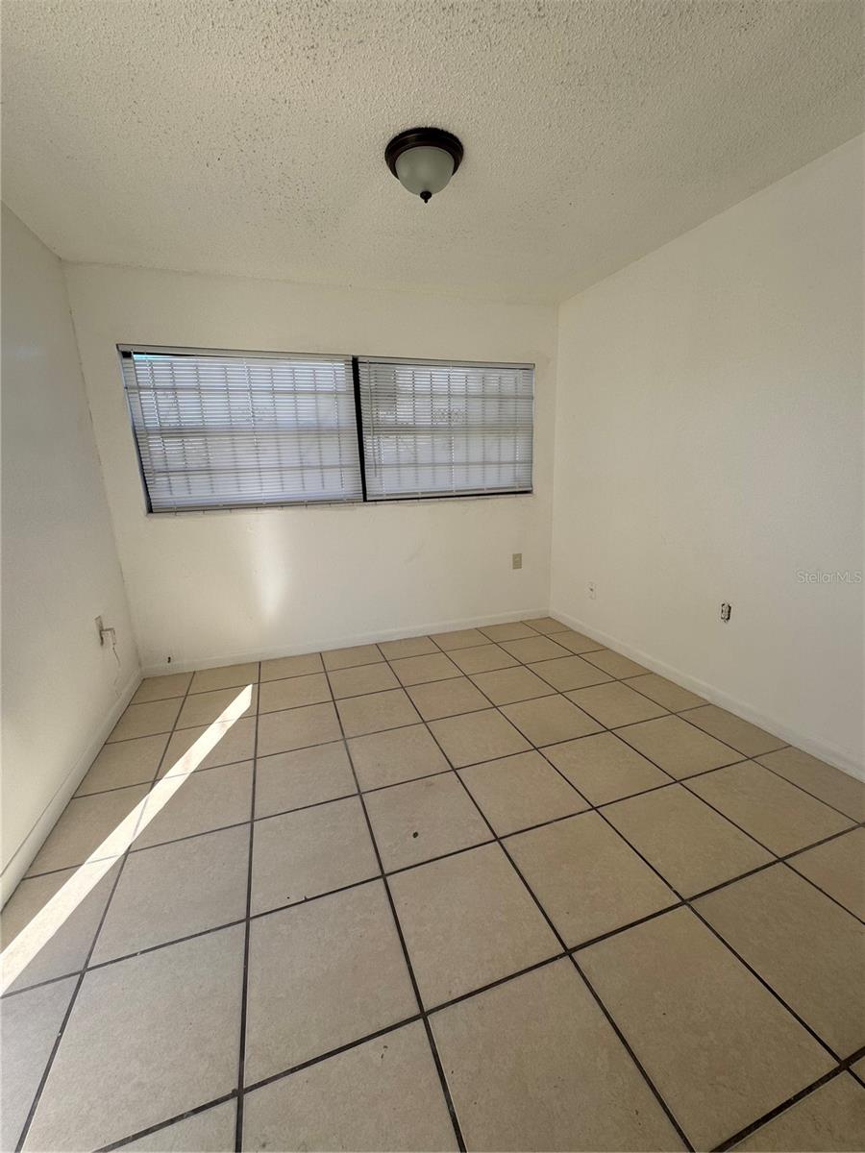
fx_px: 466
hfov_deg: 85.7
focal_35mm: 14
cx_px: 432
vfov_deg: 102.1
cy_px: 576
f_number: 2.2
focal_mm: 2.22
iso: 40
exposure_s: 1/294
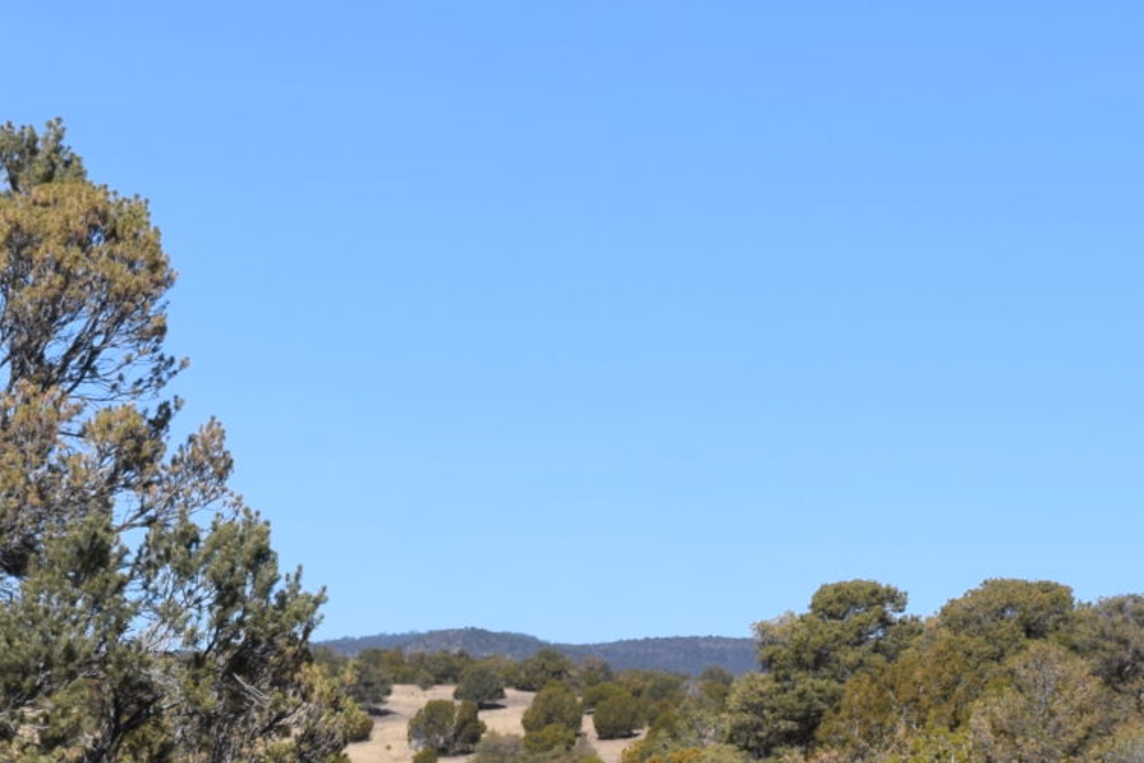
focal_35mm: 194
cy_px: 797
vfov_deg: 7.1
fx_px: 6167
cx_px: 815
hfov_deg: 10.6
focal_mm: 38
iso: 200
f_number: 11
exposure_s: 1/500
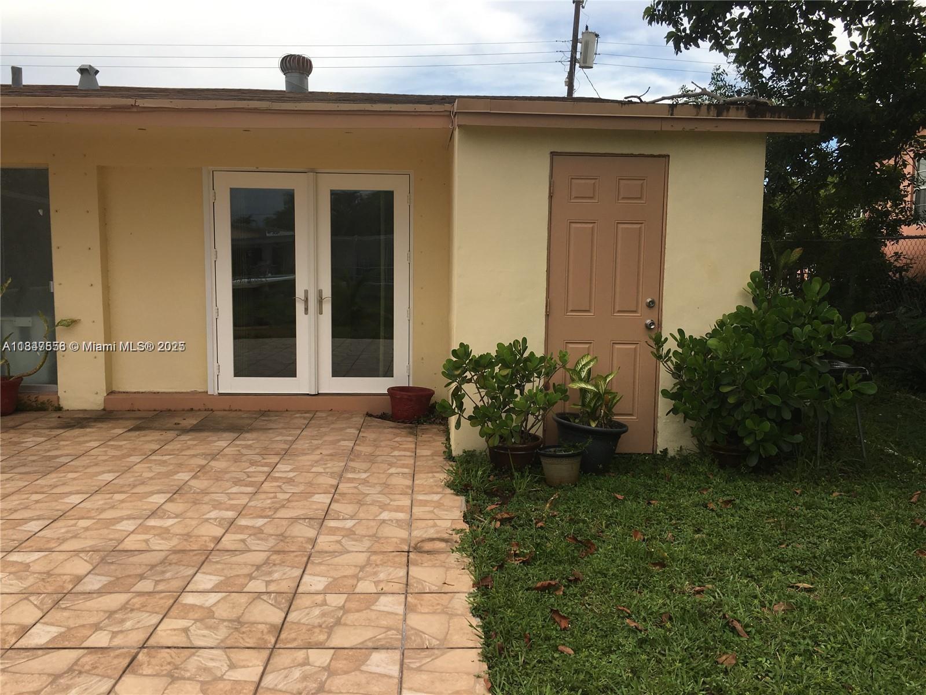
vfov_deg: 48.2
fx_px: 776
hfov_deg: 61.7
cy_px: 348
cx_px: 463
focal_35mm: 29
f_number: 2.2
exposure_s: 1/503
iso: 25
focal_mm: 4.15
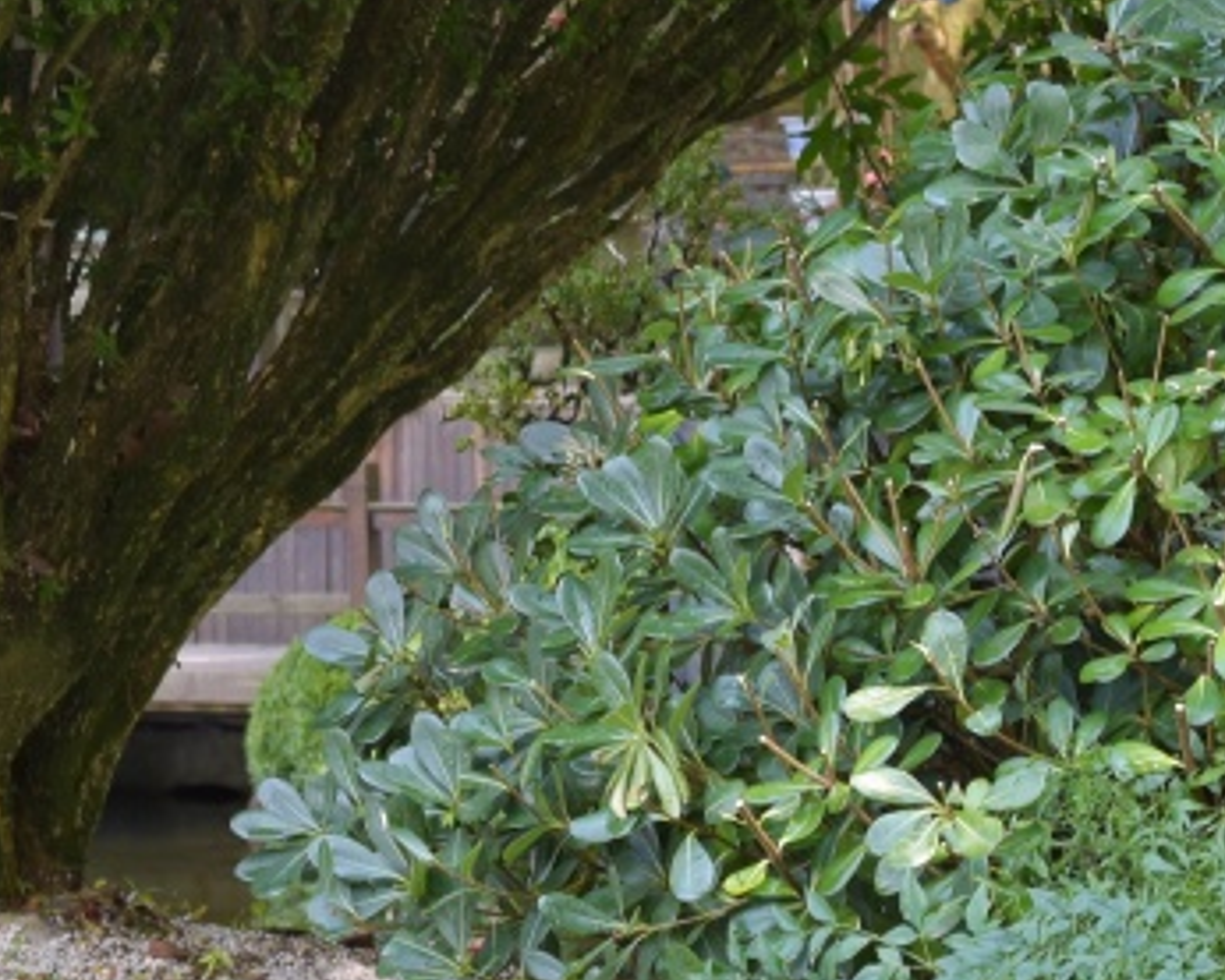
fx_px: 4606
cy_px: -279
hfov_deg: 14.8
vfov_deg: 11.8
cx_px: -103
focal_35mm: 127
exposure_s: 1/25
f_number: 5.6
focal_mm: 26
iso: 100
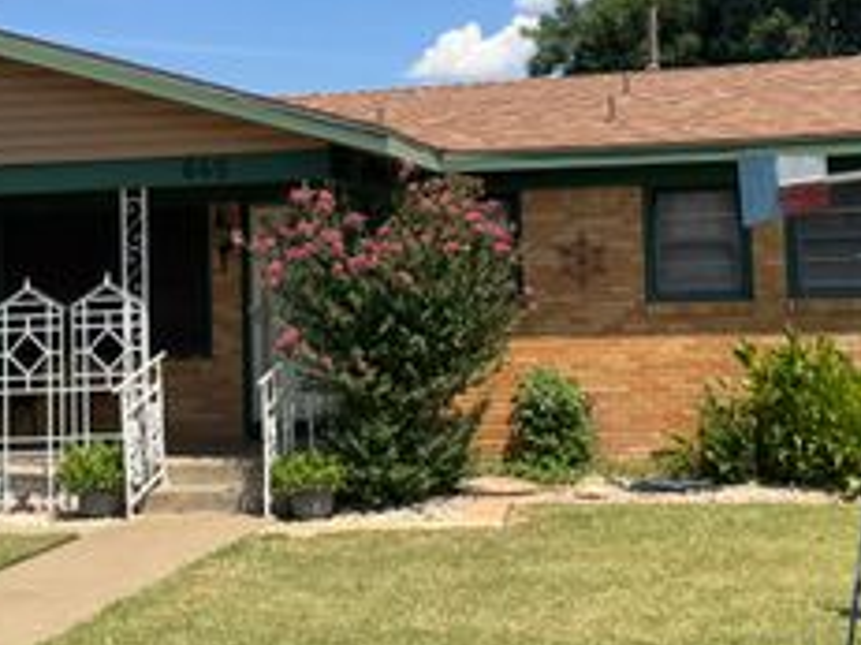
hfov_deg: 36.8
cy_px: 248
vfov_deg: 27.9
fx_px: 1293
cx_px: 488
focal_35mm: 52
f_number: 1.78
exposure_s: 1/4950
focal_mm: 6.76
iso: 80
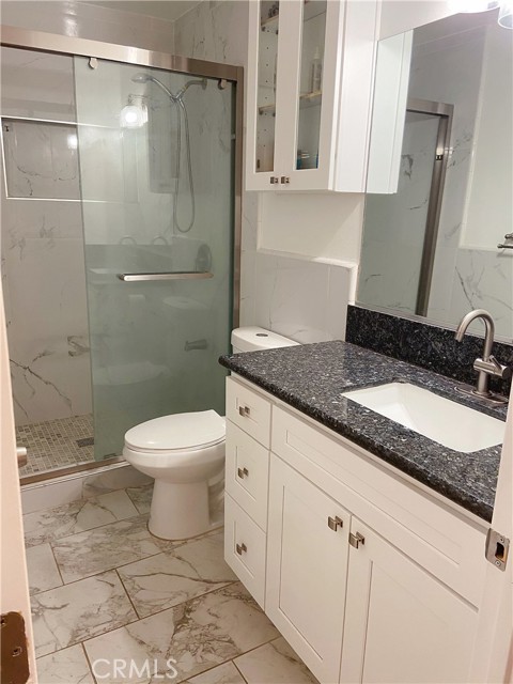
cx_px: 256
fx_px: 514
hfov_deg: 53.1
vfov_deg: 67.3
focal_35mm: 26
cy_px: 342
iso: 200
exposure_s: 1/60
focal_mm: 4.25
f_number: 1.8
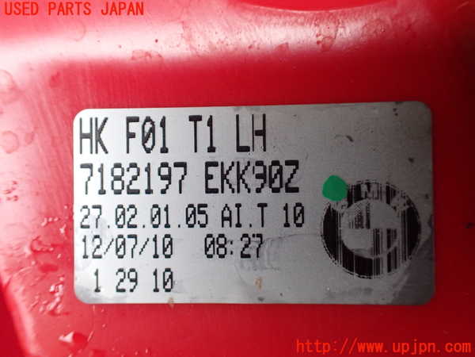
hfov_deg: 60.0
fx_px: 412
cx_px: 238
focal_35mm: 30
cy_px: 178
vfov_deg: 46.8
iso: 500
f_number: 2.3
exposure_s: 1/125
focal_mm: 5.4
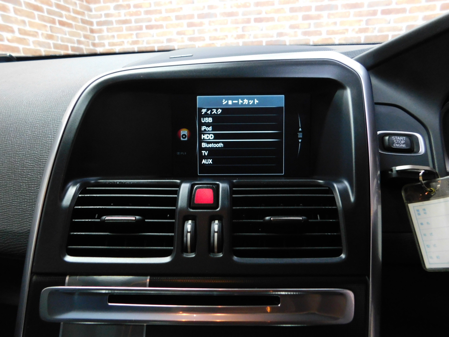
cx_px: 224
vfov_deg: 58.9
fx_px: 298
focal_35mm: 23
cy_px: 168
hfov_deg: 73.9
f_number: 3
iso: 400
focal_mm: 4
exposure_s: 1/13
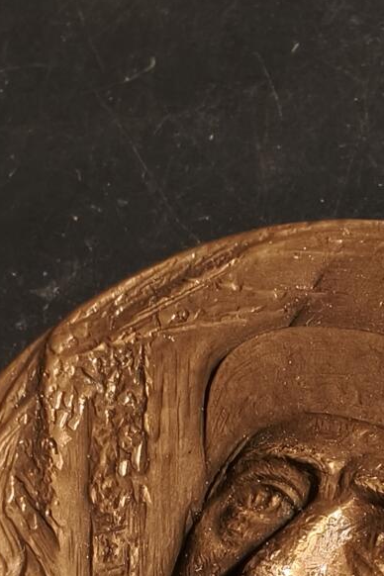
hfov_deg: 16.2
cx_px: 641
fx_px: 1184
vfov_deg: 23.5
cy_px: 790
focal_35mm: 74
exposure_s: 1/100
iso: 125
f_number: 2
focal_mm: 2.32
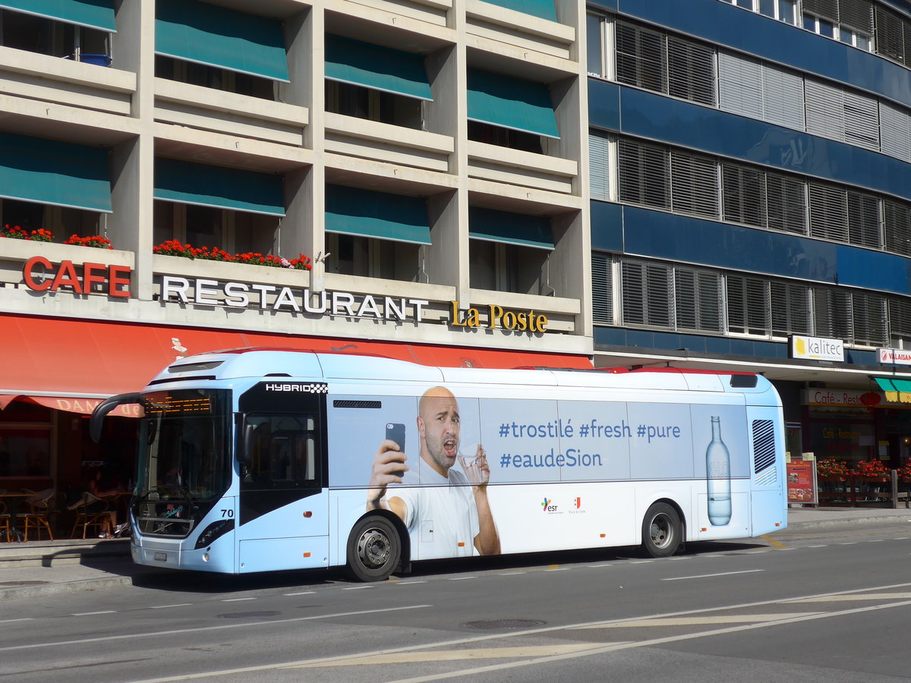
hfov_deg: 34.9
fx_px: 1447
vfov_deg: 26.6
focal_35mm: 55
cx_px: 456
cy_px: 342
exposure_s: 1/2000
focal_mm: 11.3
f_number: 3.4
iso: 80
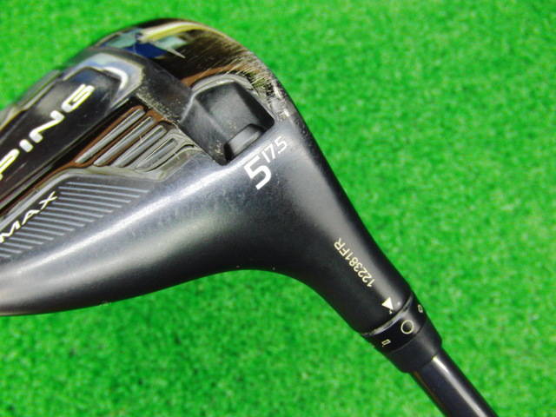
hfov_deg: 50.1
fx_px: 594
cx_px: 278
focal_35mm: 37
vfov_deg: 38.7
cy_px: 208
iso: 400
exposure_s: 1/15
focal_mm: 6.42
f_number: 3.6
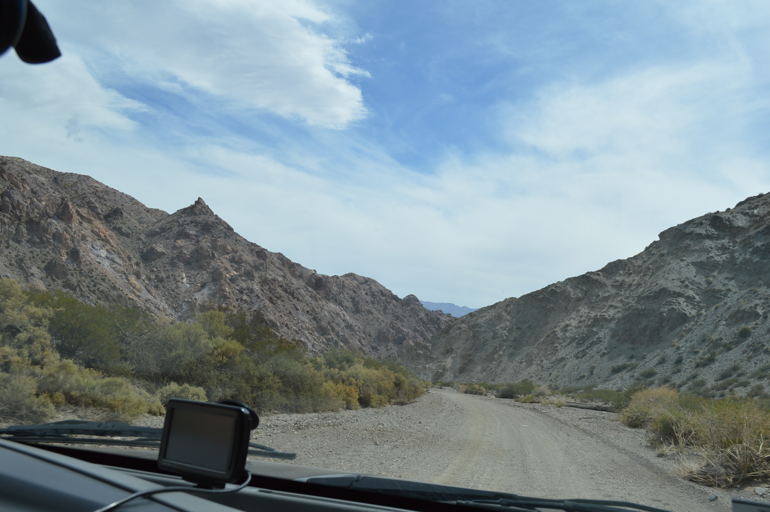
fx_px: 769
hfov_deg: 53.2
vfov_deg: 36.8
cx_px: 385
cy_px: 256
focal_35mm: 36
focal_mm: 24
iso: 100
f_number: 8
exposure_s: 1/250
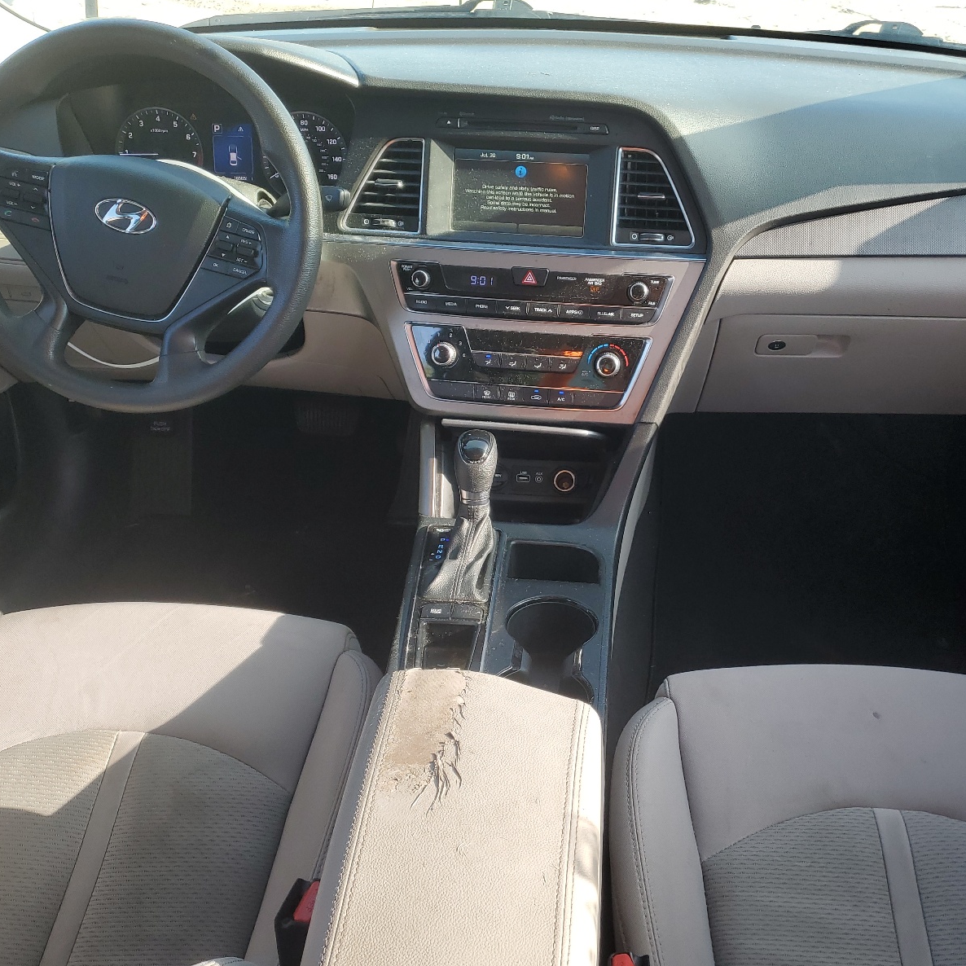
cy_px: 482
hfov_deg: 52.4
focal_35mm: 31
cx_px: 532
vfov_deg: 52.5
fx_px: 979
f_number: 1.5
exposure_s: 1/172
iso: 50
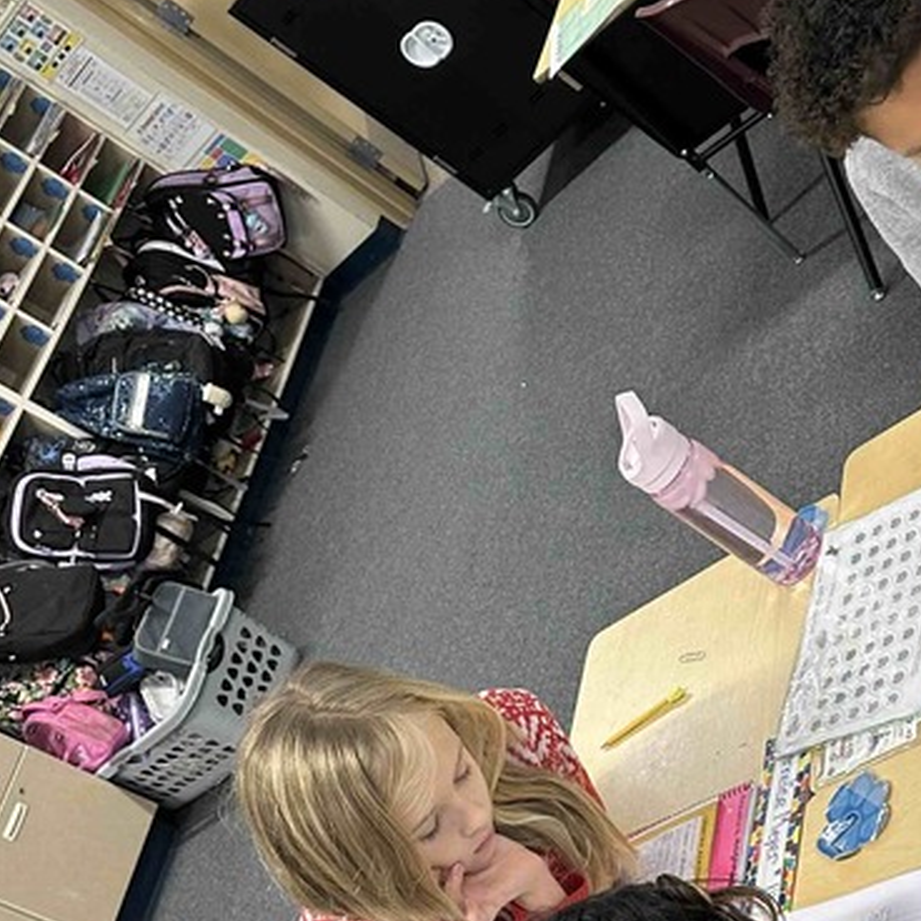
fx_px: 1776
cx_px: 788
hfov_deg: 28.2
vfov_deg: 29.0
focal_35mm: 59
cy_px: 561
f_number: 1.78
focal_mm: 6.86
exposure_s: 1/60
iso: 200
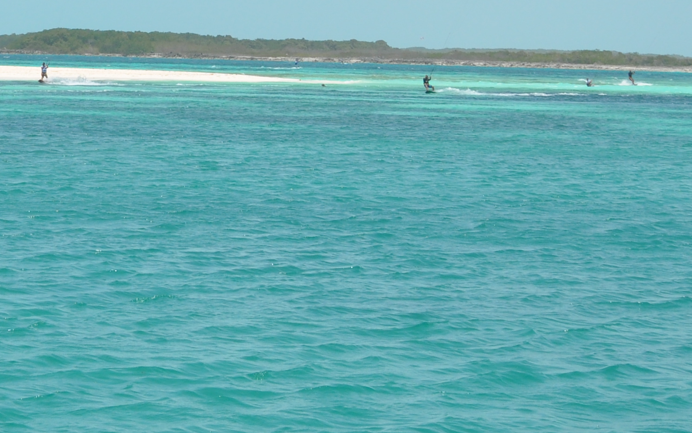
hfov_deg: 13.9
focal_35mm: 150
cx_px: 260
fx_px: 2829
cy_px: -185
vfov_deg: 8.6
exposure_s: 1/400
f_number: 10
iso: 200
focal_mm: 34
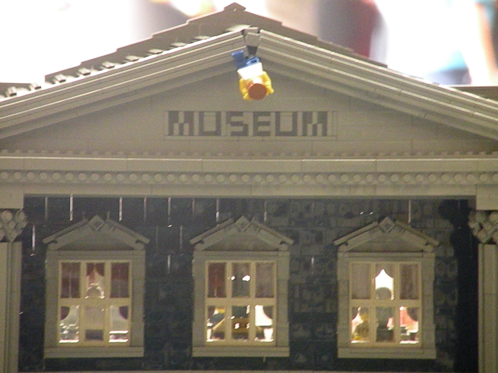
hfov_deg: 5.9
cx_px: 249
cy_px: 186
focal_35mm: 336
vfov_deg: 4.4
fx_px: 4834
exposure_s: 1/31.5
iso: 1600
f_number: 4.5
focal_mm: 59.6
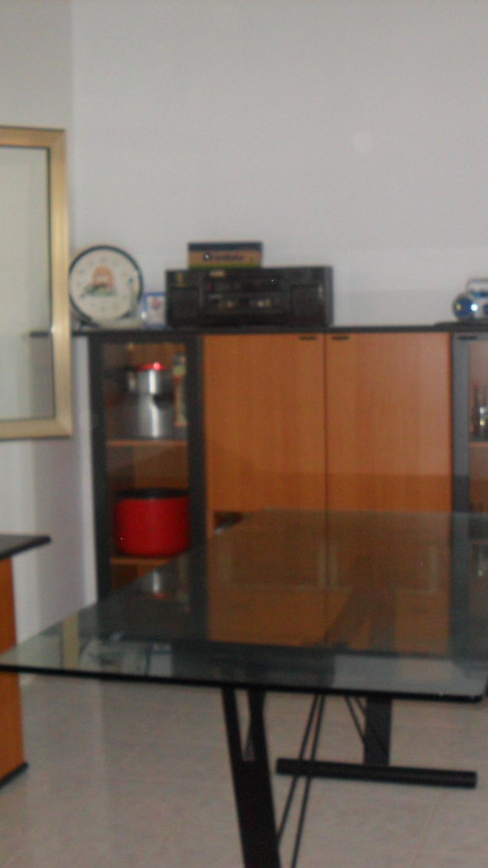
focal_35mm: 51
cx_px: 340
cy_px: 434
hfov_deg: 23.4
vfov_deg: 40.6
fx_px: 1173
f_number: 3
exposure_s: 1/45
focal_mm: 6.3
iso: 200
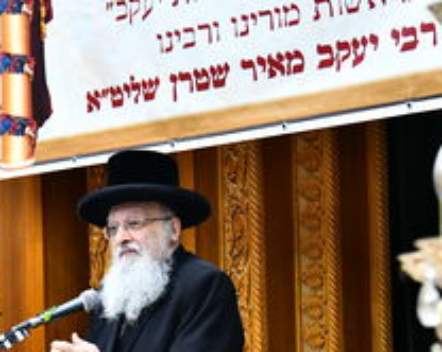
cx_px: 138
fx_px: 2169
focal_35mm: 166
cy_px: 265
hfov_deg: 11.6
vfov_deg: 9.3
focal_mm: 92
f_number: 5.6
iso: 4000
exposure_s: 1/125
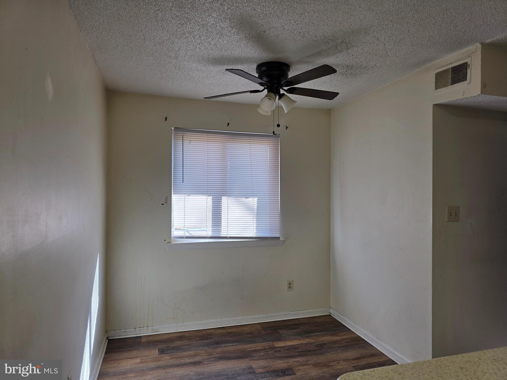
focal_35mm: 23
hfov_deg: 73.9
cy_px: 190
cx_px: 254
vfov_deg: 58.9
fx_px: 337
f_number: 1.7
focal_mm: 6.3
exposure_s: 1/120
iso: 40
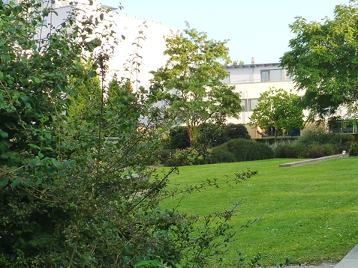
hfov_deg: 32.3
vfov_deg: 25.2
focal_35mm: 58
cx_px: 290
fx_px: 600
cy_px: 113
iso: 125
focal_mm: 4.8
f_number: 4
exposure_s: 1/100
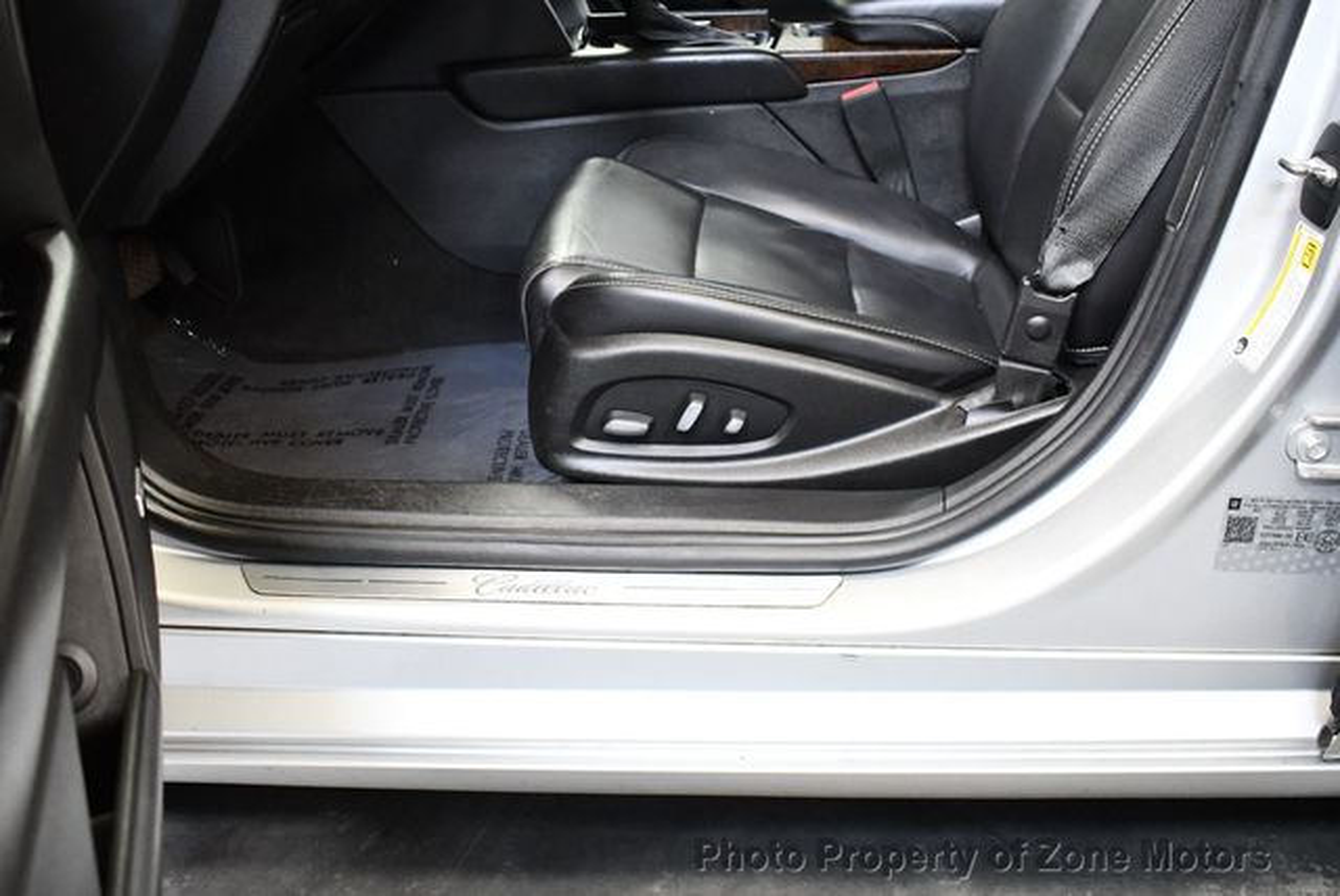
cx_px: 670
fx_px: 1341
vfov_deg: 36.9
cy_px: 448
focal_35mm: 36
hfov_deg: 53.1
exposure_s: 1/125
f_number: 3.5
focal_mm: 18
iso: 3200
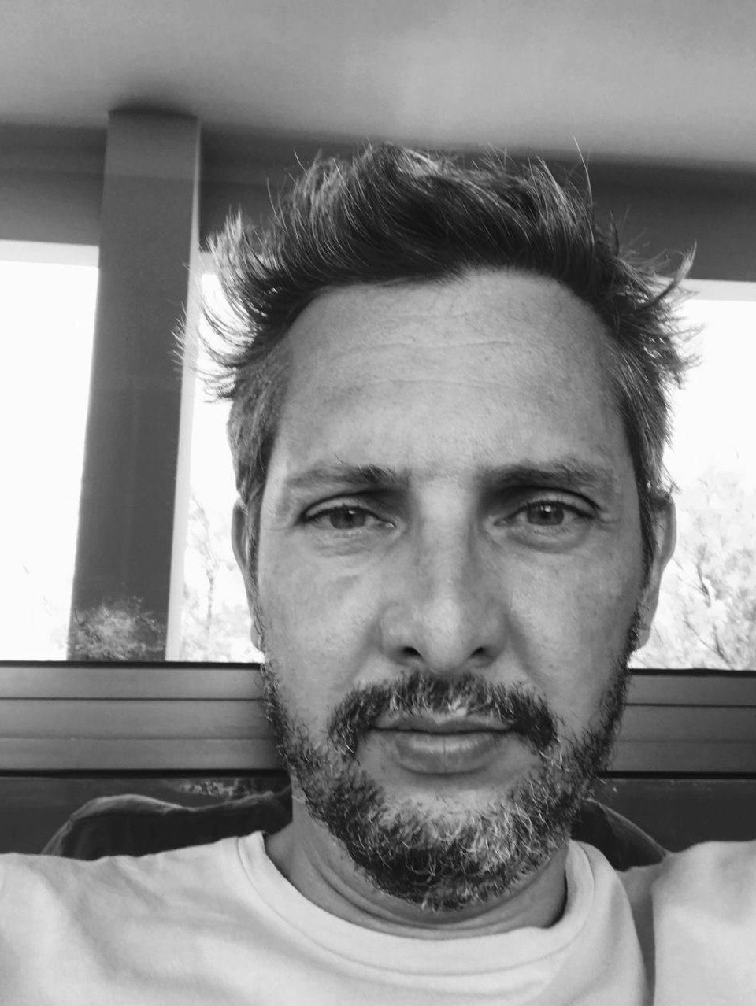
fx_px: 1047
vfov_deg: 51.3
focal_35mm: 36
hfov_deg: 39.7
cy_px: 503
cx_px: 402
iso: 32
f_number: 2.2
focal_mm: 2.87
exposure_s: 1/61
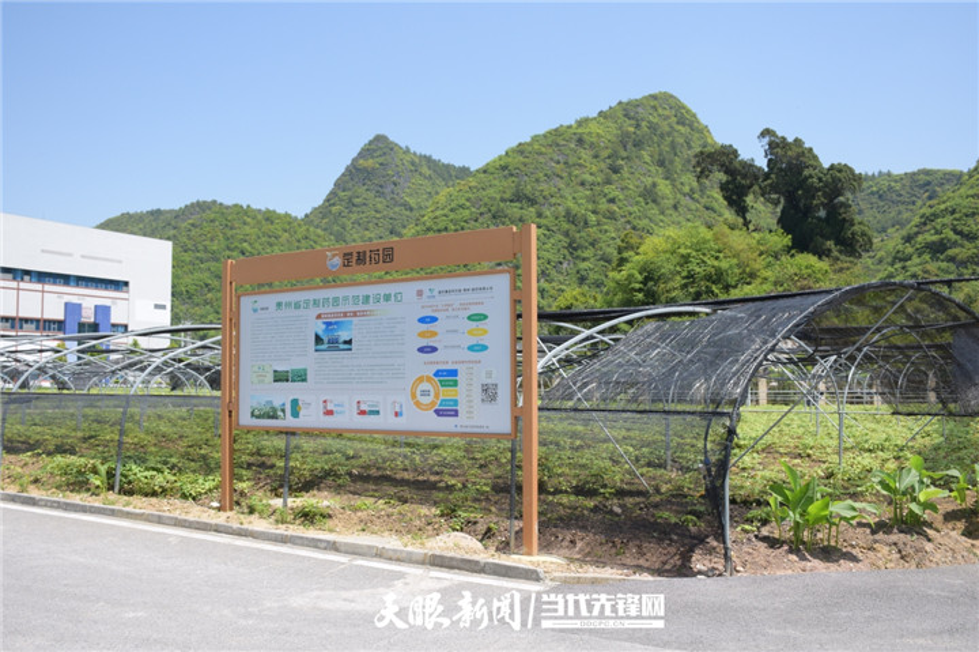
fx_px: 815
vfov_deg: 43.5
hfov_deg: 62.0
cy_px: 326
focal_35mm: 30
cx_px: 490
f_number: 5.6
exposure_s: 1/1000
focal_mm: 20
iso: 250
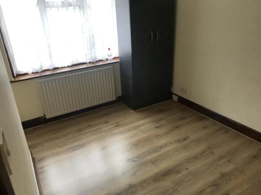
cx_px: 130
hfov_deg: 63.5
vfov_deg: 49.7
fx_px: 211
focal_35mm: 28
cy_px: 98
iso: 20
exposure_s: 1/33
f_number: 1.8
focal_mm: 3.99
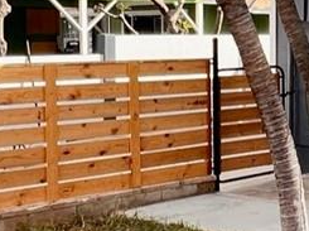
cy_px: 42
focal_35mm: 85
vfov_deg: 17.2
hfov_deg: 20.4
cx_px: 438
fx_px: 758
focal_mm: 1.57
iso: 32
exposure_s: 1/380
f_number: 1.8
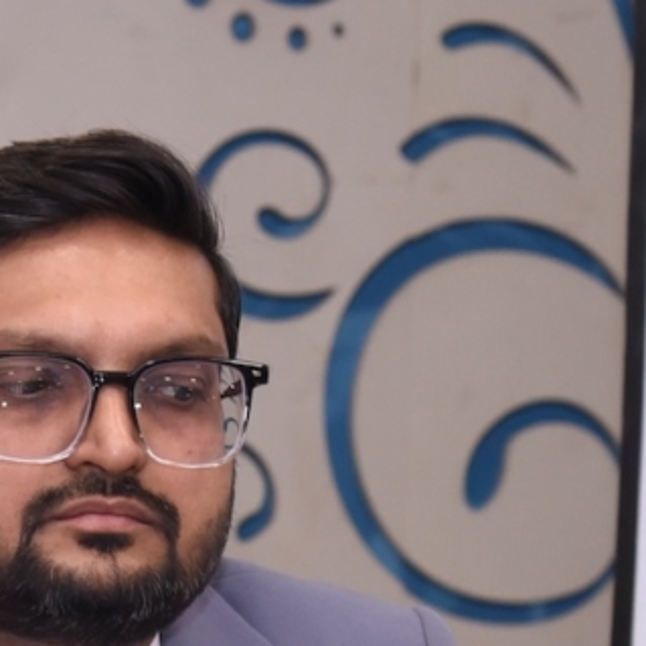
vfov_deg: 6.6
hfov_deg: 6.5
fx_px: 5616
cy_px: 638
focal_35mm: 266
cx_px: -474
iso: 2000
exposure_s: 1/100
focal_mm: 65
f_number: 5.6
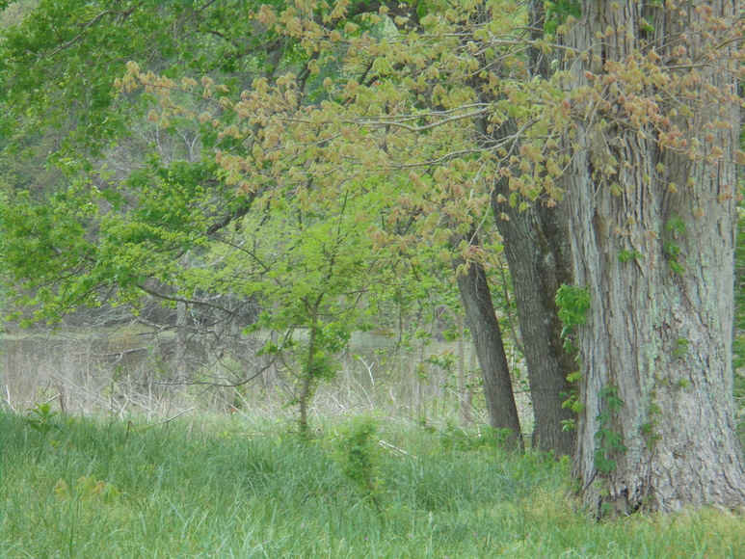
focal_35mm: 156
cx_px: 372
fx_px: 3358
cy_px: 280
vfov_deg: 9.5
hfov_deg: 12.7
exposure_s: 1/125
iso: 100
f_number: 6.5
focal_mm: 27.6
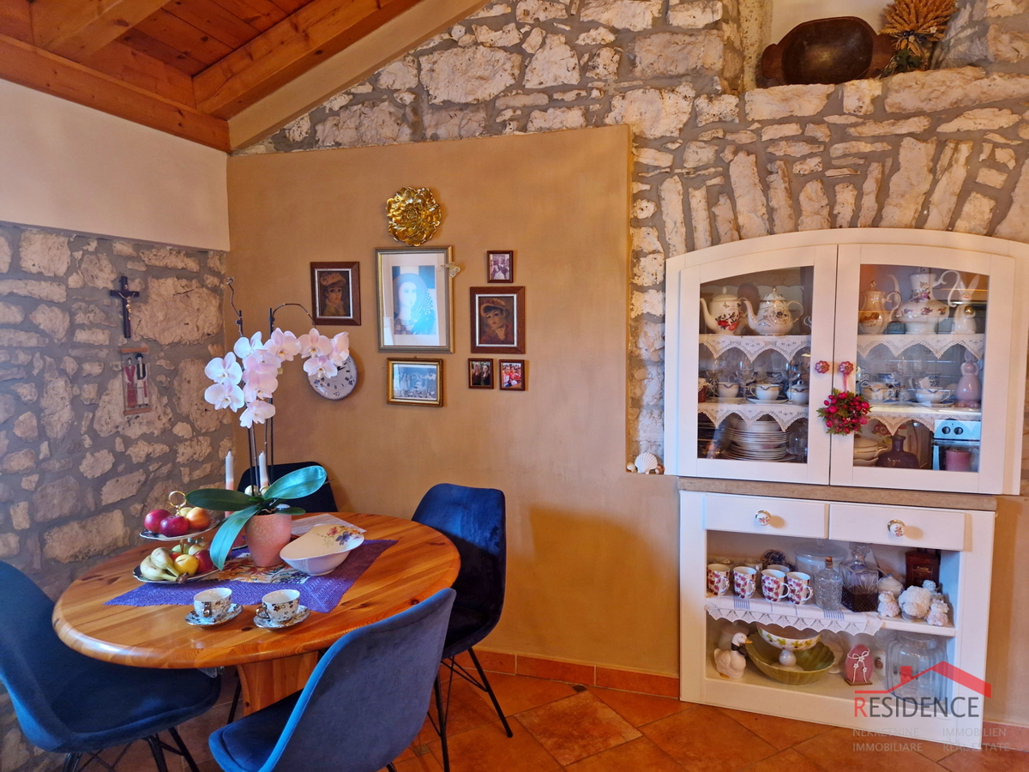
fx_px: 684
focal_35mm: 23
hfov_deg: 73.9
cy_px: 386
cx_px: 514
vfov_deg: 58.9
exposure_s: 1/33
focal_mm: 5.4
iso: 640
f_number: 1.8
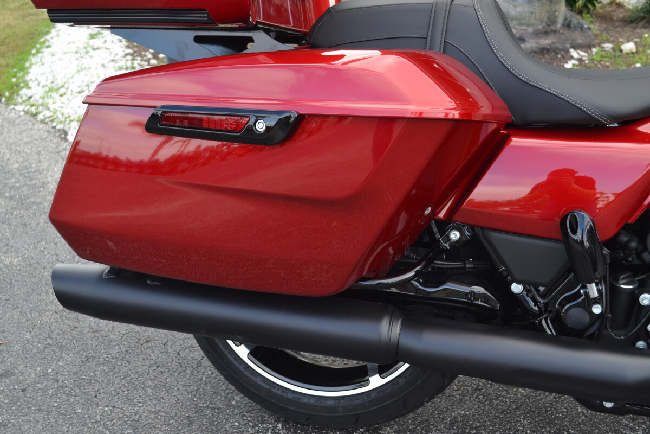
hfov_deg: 45.0
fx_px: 785
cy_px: 217
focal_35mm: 44
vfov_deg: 30.8
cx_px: 325
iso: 200
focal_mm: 29
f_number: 5.6
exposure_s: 1/125
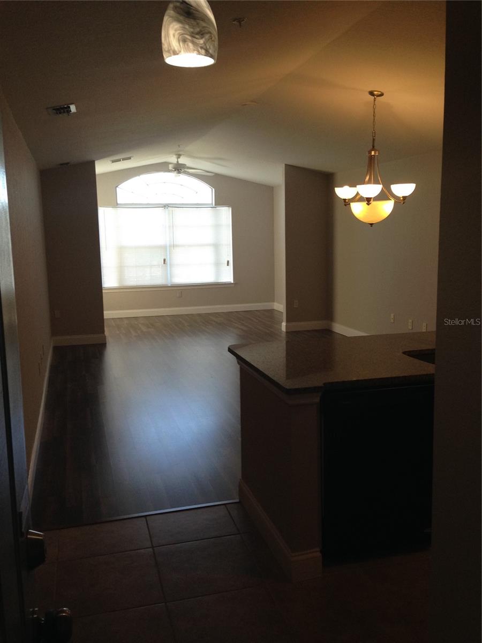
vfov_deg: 55.4
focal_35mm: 33
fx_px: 613
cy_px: 322
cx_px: 241
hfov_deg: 42.9
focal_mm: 4.12
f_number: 2.4
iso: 80
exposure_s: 1/120
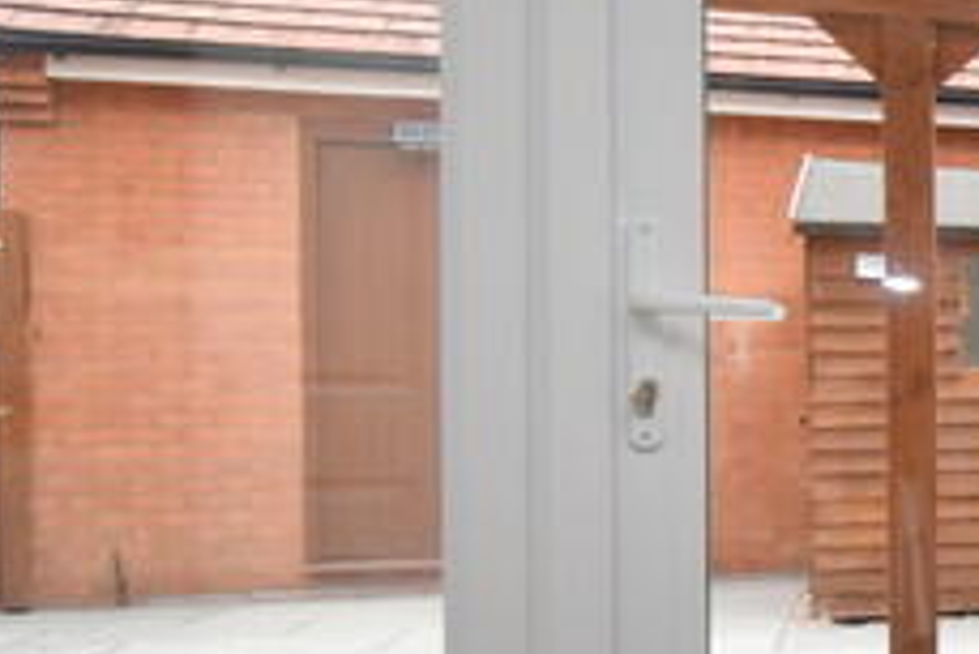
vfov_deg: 20.3
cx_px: 1860
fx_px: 1823
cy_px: 447
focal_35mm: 67
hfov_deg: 19.8
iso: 140
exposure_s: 1/200
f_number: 5
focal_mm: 10
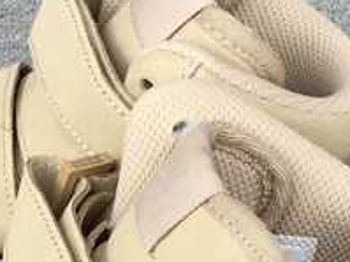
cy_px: 363
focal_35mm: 140
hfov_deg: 13.9
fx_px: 1415
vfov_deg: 10.3
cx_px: 7
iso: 25
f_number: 2.4
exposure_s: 1/172
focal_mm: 3.3
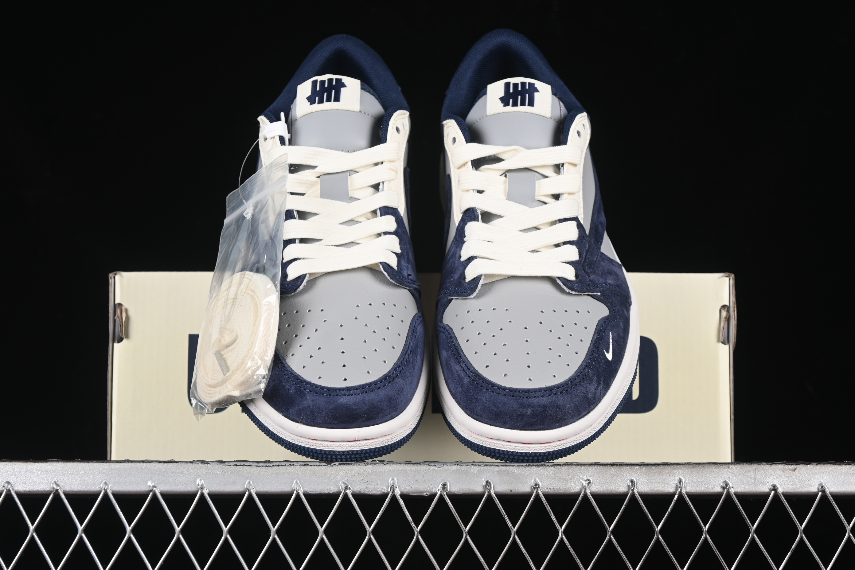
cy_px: 285
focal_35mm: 75
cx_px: 428
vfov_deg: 18.2
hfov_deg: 27.0
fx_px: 1781
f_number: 7.1
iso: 160
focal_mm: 50
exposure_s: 1/80
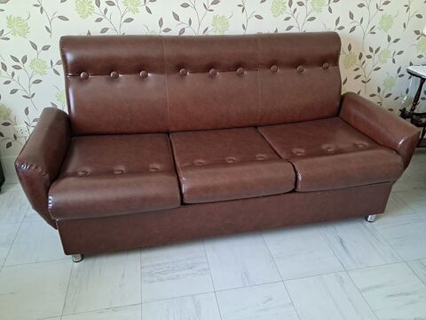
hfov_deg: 65.3
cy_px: 160
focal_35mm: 27
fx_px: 332
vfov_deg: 51.4
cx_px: 213
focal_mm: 4
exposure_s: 1/40
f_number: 1.8
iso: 500
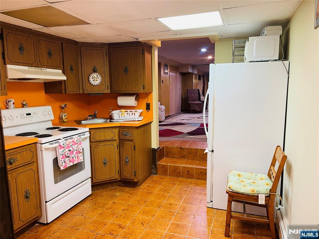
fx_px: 230
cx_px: 160
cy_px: 120
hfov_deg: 69.4
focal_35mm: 25
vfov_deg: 54.9
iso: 125
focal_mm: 5.1
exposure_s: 1/60
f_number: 1.6
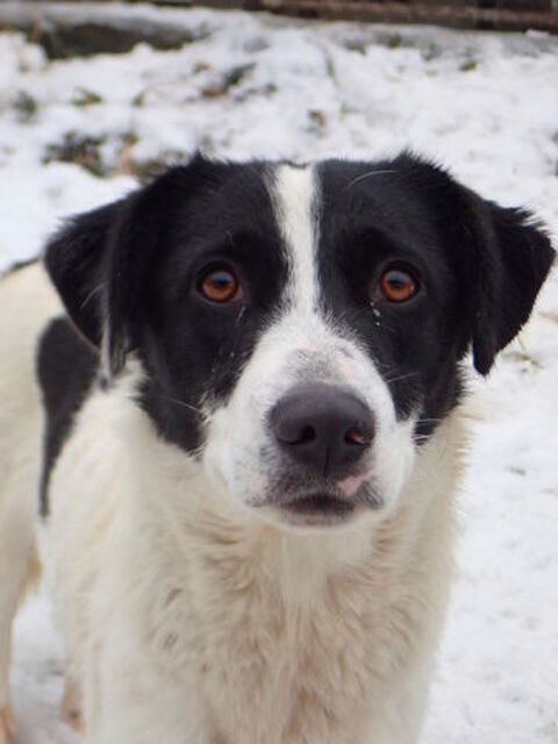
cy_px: 372
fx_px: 1655
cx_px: 279
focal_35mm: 77
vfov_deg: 25.3
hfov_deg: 19.1
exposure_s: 1/500
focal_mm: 13.65
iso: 500
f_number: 4.1
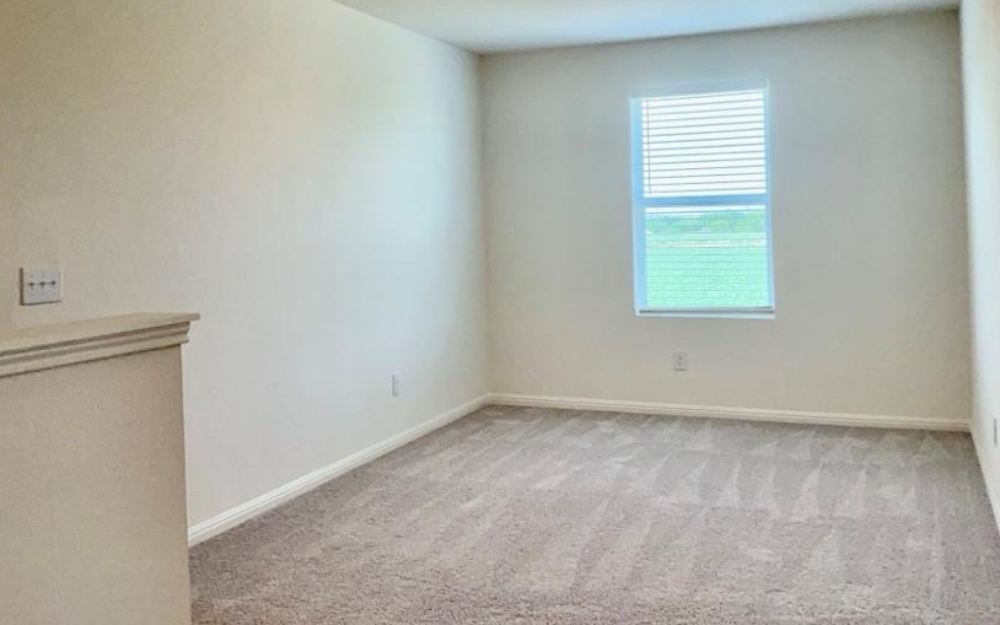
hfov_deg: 54.0
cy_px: 212
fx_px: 981
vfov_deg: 35.0
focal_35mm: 36
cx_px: 494
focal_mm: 3
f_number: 1.8
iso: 80
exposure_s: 1/120
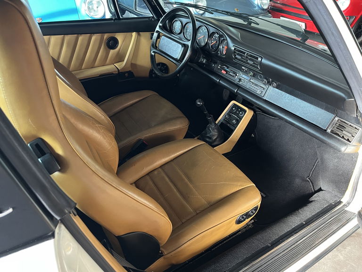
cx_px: 181
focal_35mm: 26
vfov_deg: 53.1
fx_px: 272
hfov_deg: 67.3
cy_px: 136
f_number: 1.6
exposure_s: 1/60
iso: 250
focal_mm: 5.1
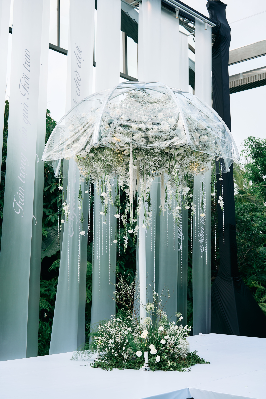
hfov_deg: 27.0
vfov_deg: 39.6
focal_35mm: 50
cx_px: 133
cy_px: 200
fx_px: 554
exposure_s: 1/800
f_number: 3.5
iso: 200
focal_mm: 50
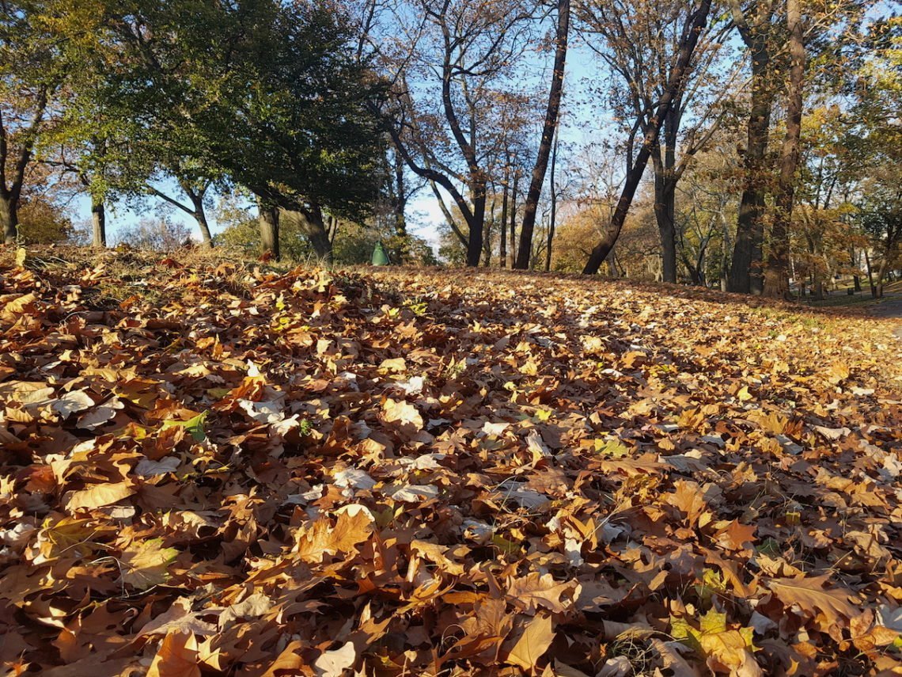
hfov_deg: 67.3
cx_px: 451
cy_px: 338
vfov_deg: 53.1
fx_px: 677
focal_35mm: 26
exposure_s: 1/578
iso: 50
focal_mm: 4.2
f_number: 1.7
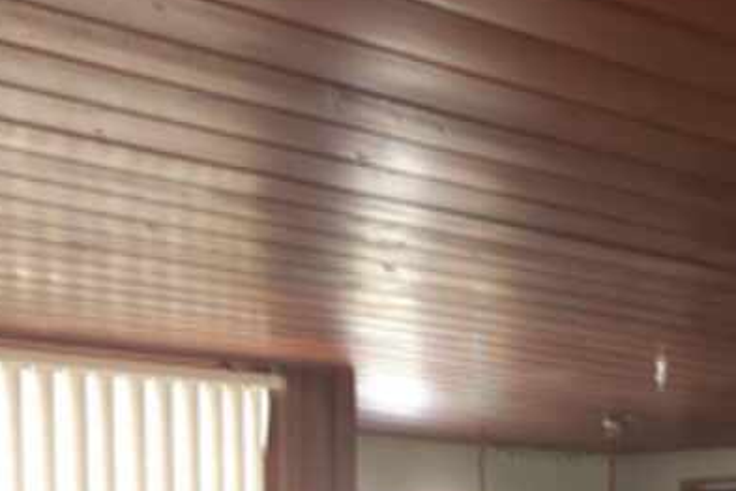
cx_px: 586
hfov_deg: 25.6
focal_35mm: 78
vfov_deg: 15.9
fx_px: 1595
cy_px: 751
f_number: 1.8
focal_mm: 6.4
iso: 12
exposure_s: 1/2
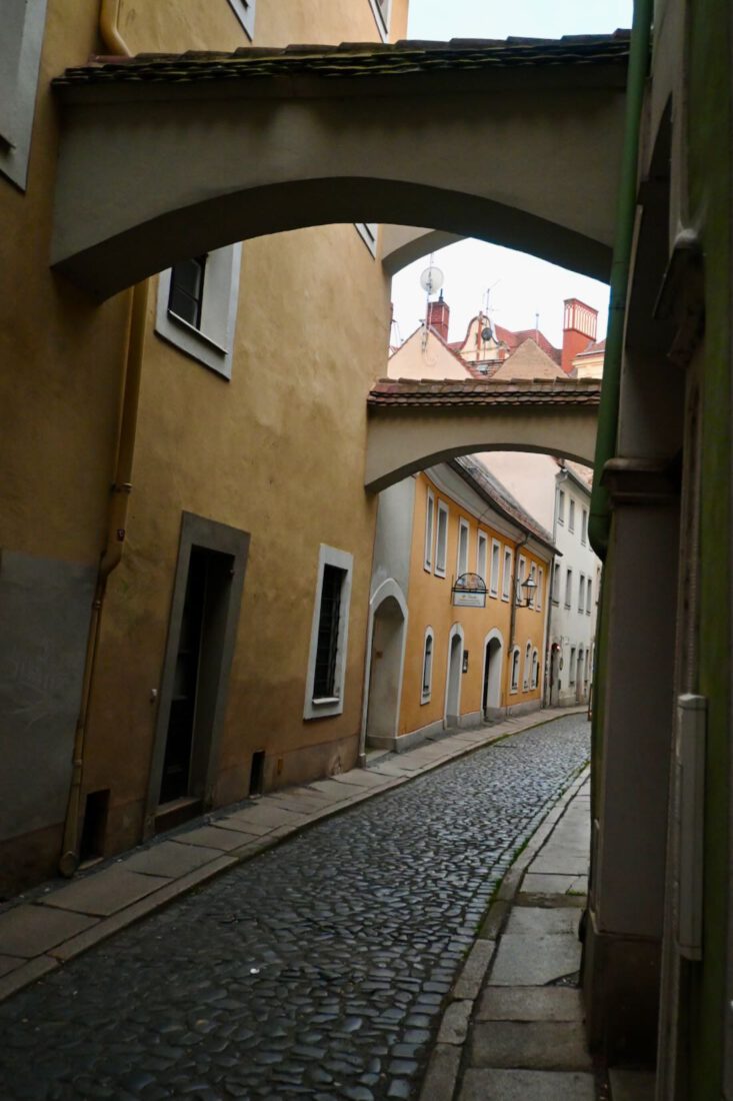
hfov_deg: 45.7
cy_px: 550
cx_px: 366
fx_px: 871
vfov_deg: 64.6
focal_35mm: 28
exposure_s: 1/125
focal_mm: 19
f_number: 3.8
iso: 2800
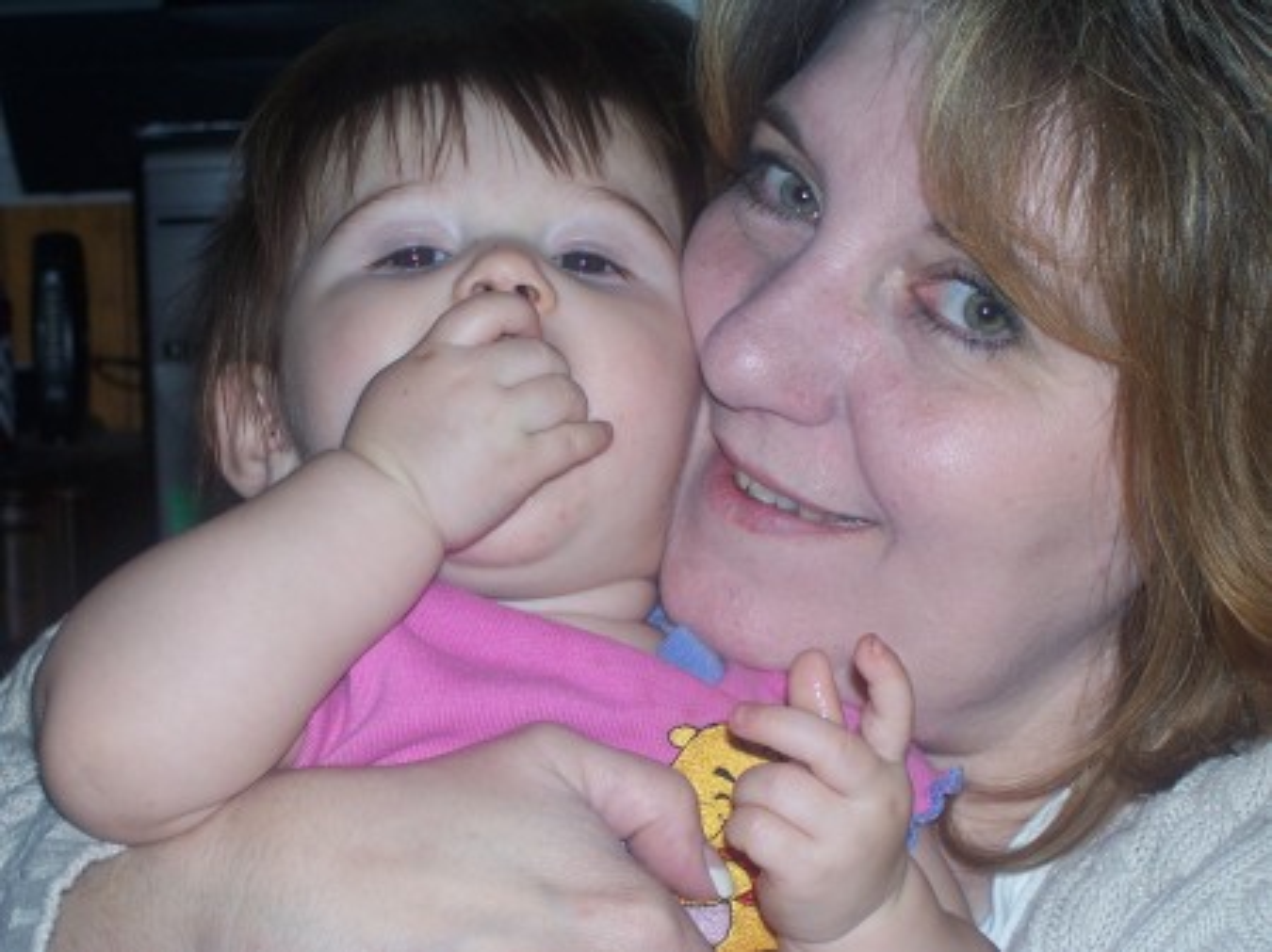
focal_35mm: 102
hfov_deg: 19.3
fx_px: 3746
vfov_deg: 14.5
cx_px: 636
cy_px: 476
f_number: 4
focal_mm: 17.5
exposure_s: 1/125
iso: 80
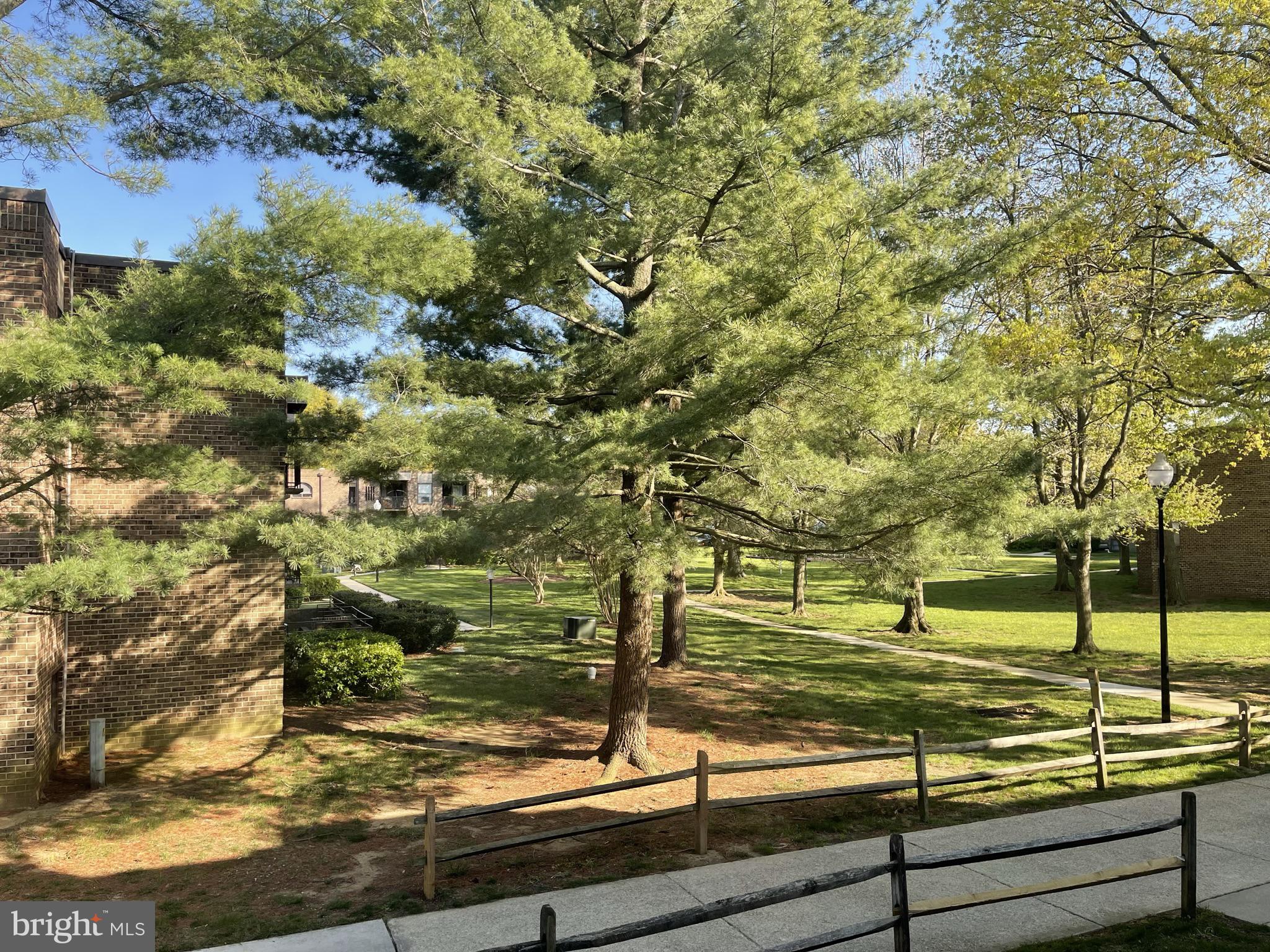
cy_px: 476
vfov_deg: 53.1
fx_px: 954
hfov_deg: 67.3
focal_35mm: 26
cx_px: 635
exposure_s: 1/505
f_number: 1.6
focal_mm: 5.1
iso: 32
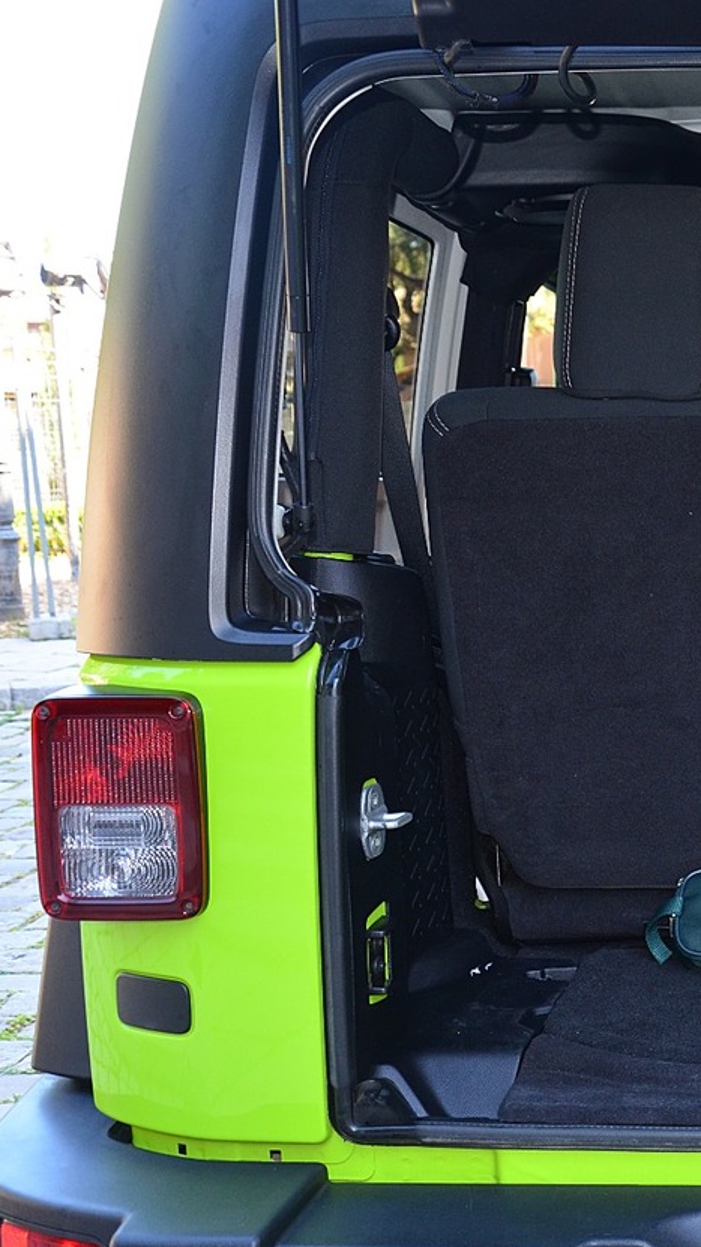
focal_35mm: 51
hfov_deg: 21.4
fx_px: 1679
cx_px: 910
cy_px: 614
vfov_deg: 40.7
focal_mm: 21
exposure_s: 1/100
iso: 400
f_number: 3.8
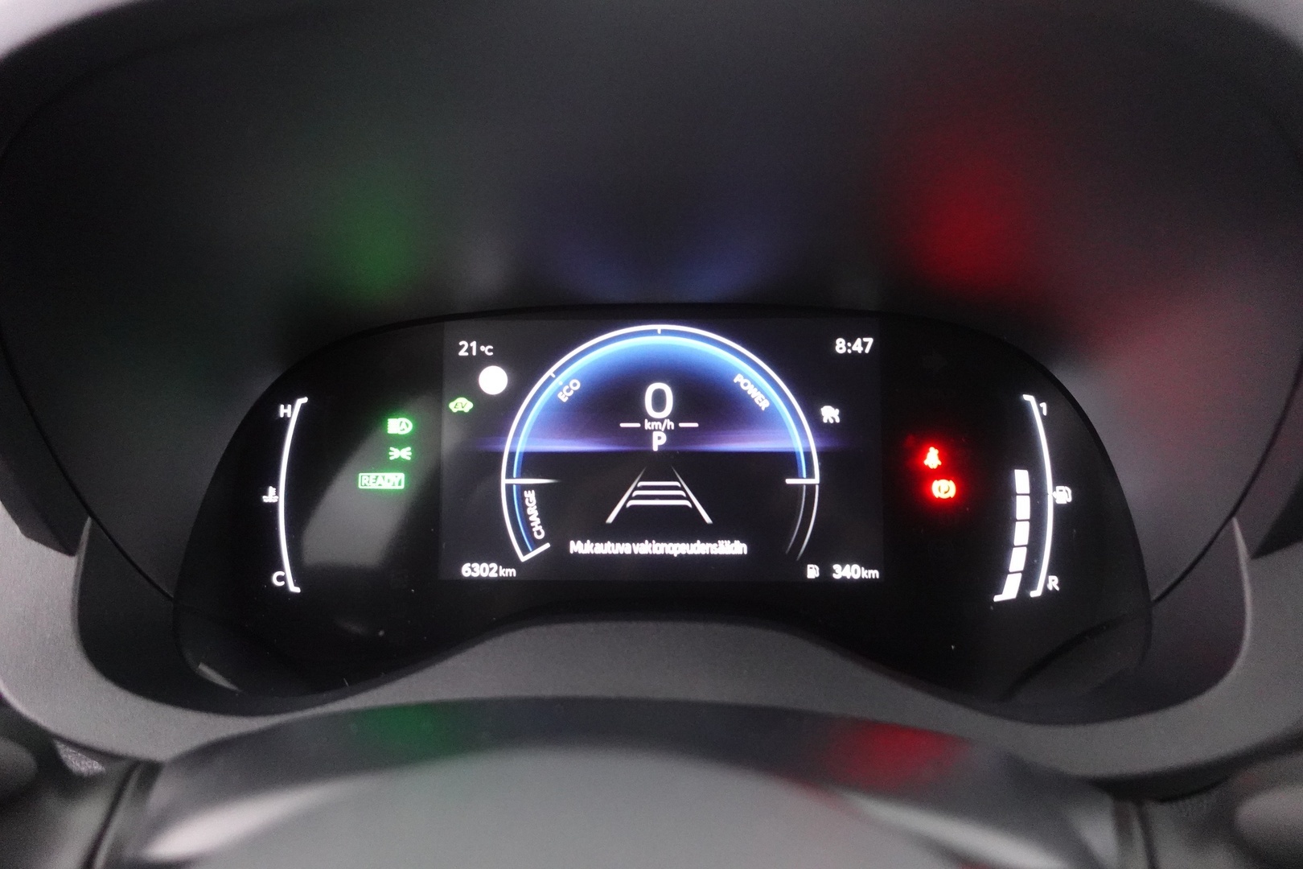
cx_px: 652
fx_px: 869
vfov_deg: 53.1
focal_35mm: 24
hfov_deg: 73.7
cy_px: 434
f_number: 1.8
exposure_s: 1/30
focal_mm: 9.4
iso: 3200
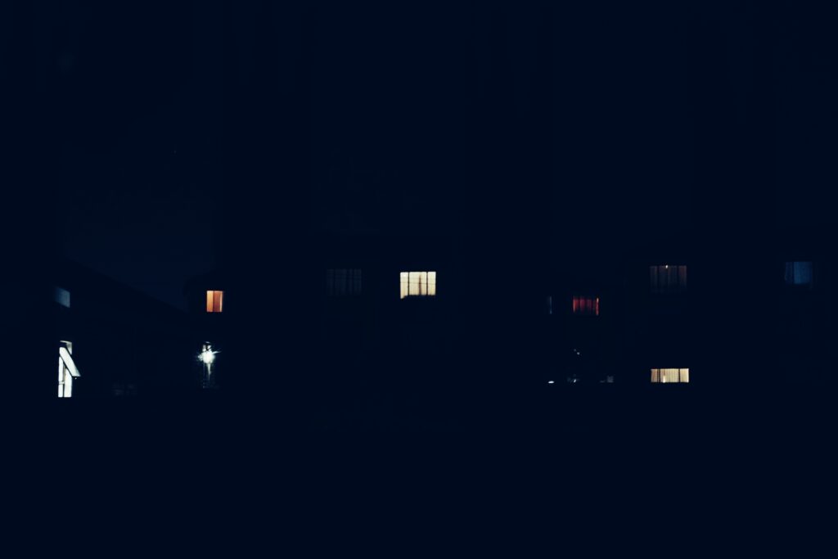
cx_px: 419
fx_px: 1234
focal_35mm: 53
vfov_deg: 25.5
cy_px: 280
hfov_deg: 37.5
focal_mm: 35
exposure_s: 1/4
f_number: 2.8
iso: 1600
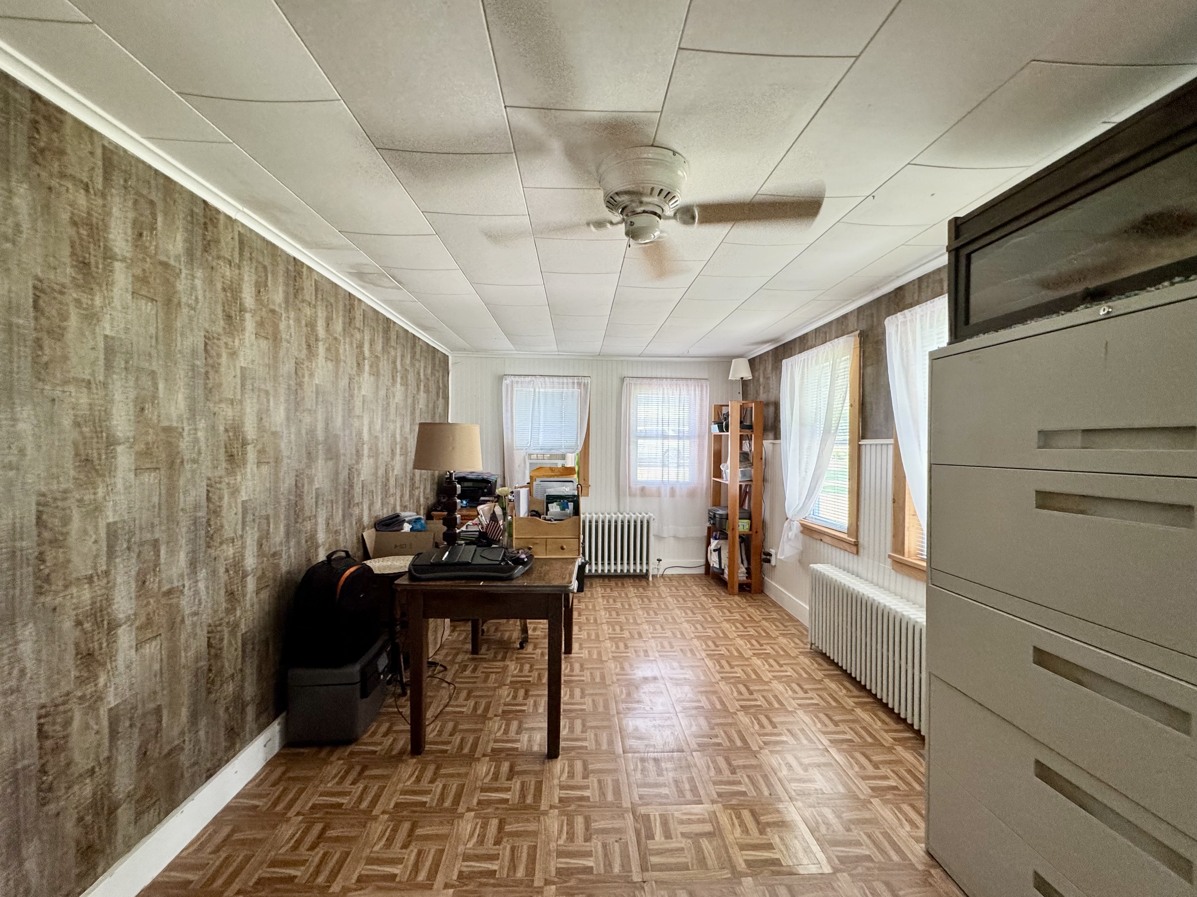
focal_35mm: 14
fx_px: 484
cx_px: 598
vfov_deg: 85.7
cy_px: 448
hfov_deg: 102.1
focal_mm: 2.22
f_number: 2.2
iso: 320
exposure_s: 1/60
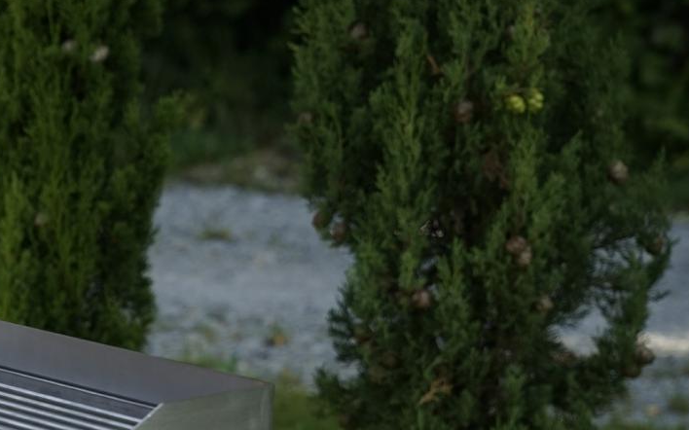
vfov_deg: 9.1
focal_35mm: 143
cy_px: 492
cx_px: -168
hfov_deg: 14.2
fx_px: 2678
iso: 100
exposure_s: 1/320
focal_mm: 51.6
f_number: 3.5
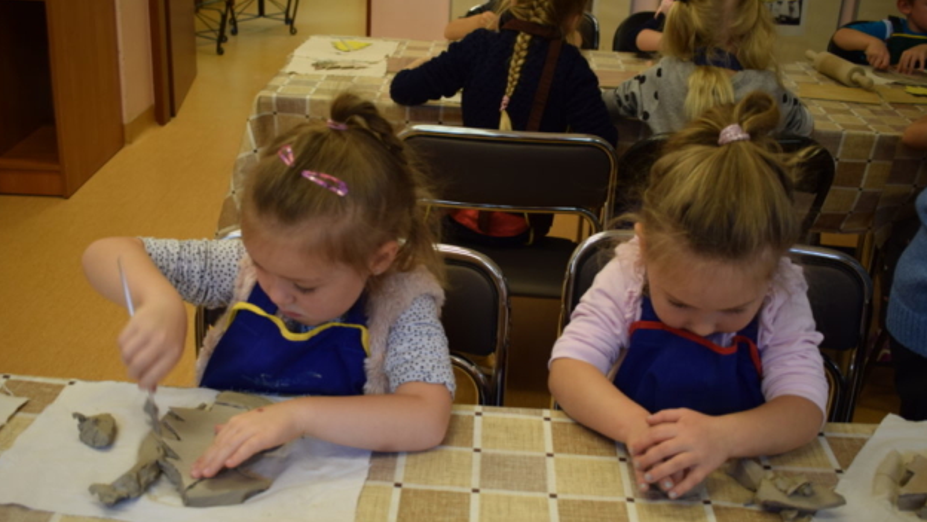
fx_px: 1070
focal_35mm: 44
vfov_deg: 27.3
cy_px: 307
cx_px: 455
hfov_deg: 46.8
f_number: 4.5
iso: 400
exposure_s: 1/80
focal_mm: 27
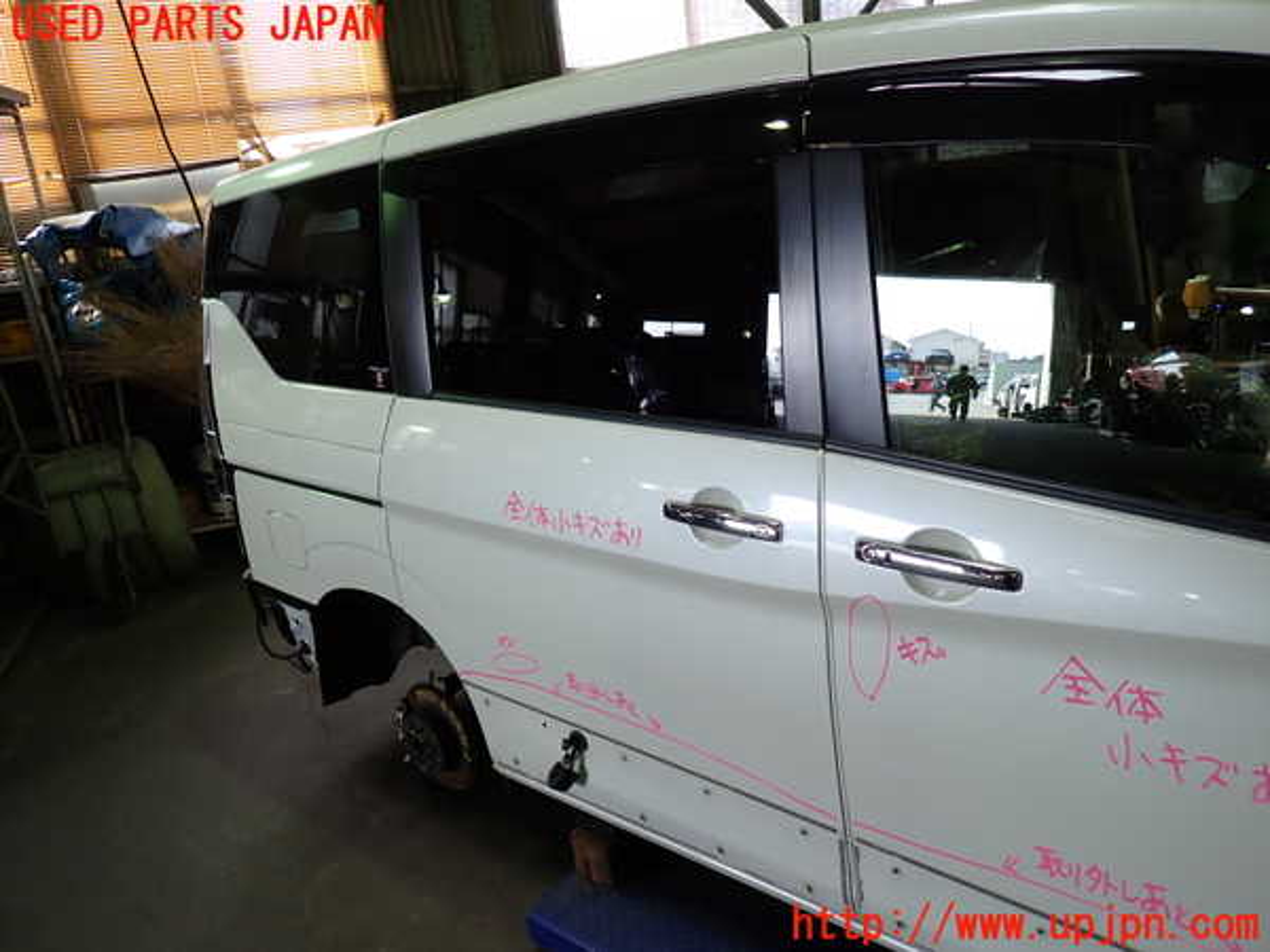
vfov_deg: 54.9
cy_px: 476
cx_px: 635
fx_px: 917
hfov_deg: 69.4
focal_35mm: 25
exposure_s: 1/80
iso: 100
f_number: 2
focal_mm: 4.5
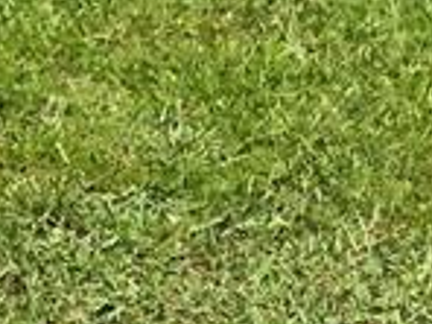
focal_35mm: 194
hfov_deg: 9.0
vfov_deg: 7.6
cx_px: -663
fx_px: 2421
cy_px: -99
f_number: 1.8
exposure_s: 1/1350
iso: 20
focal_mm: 3.99
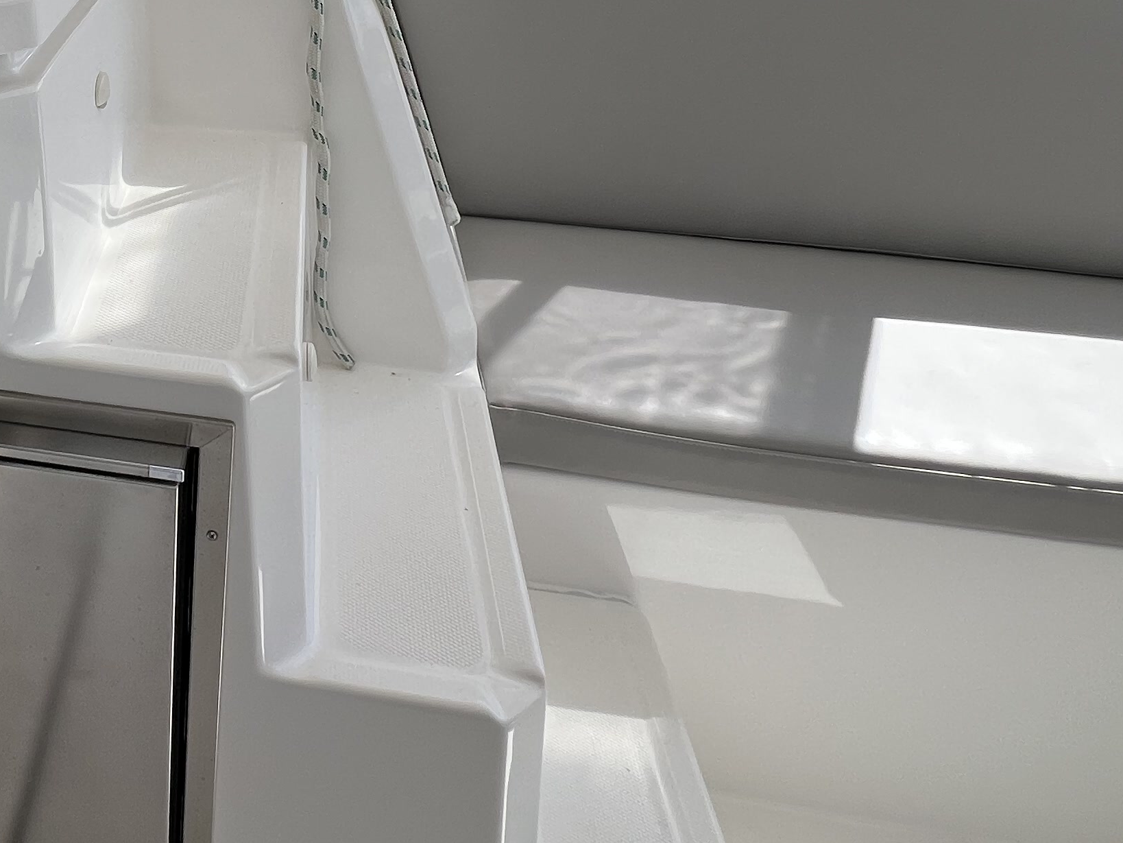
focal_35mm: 32
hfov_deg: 49.5
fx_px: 1038
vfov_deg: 39.8
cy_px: 37
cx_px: 79
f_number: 1.8
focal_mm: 1.57
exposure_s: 1/927
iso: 32
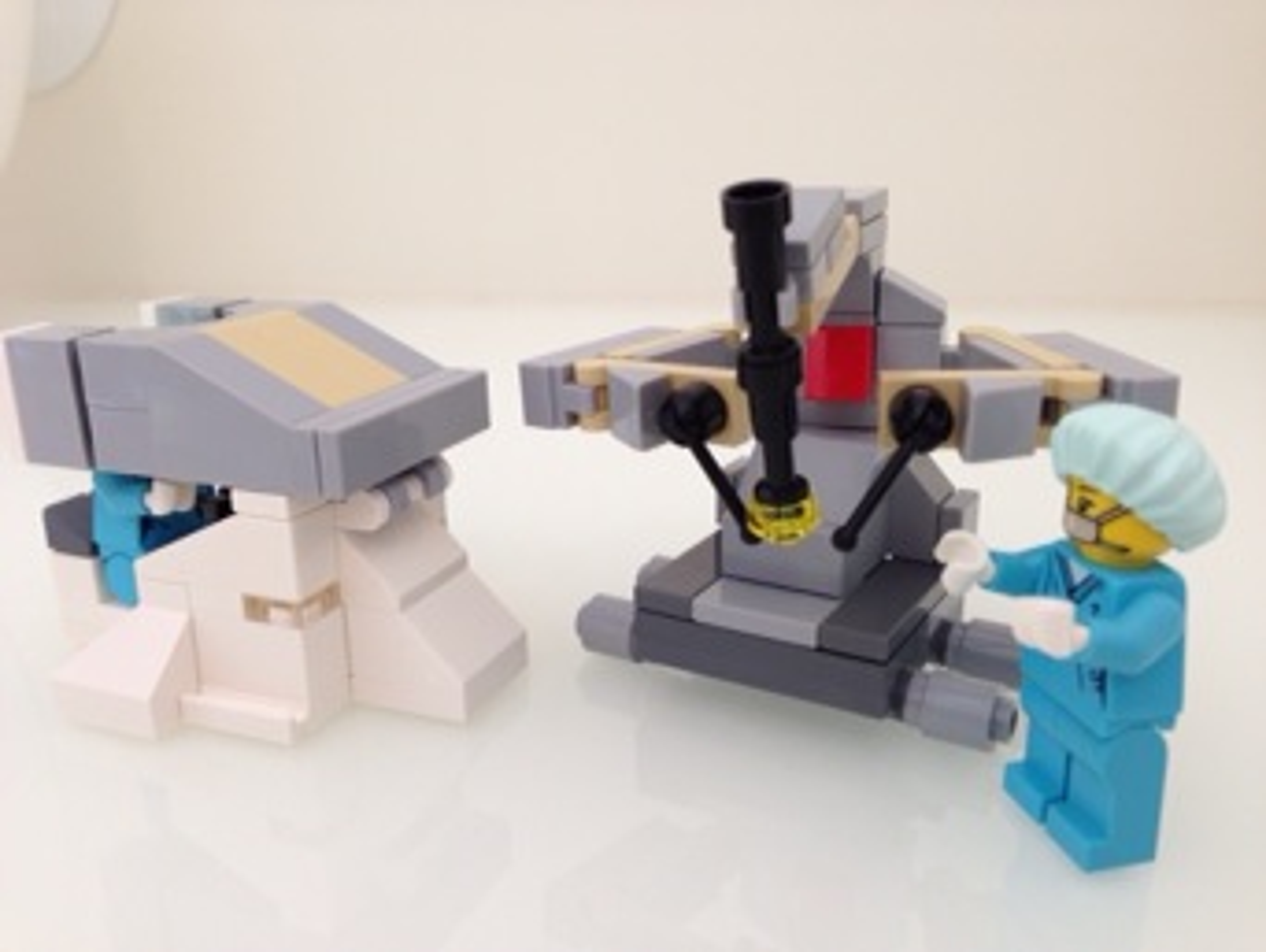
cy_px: 476
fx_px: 1208
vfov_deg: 43.0
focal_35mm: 33
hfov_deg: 55.3
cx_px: 633
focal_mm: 4.13
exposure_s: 1/60
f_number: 2.4
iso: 50
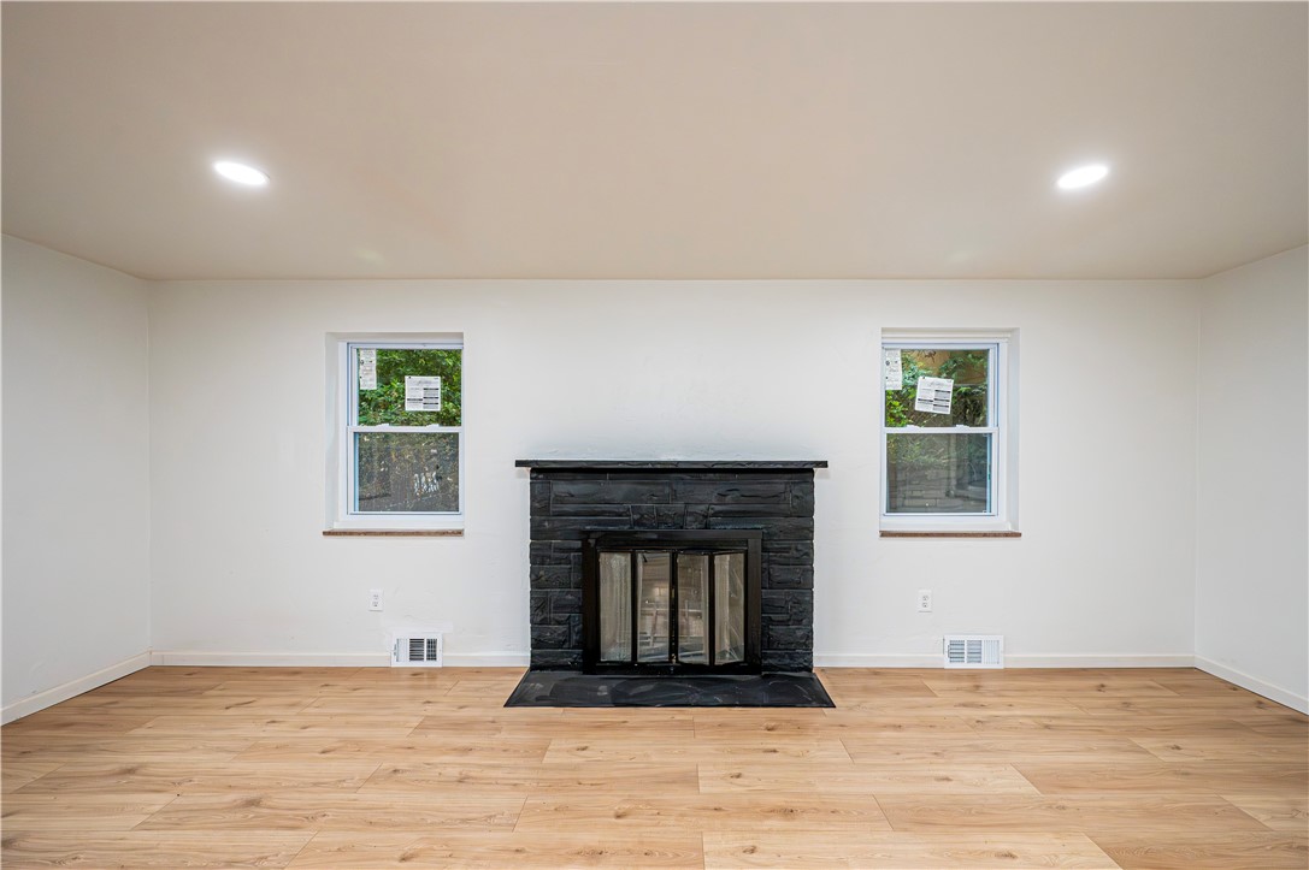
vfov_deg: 81.1
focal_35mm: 14
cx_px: 654
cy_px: 435
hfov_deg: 104.3
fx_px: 509
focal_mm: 14
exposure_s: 1/160
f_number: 8
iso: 5000
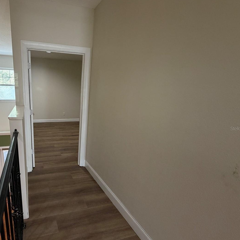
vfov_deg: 77.6
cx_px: 68
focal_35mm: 19
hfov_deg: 73.6
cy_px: 128
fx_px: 149
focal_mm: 2.22
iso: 250
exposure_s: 1/60
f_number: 2.2
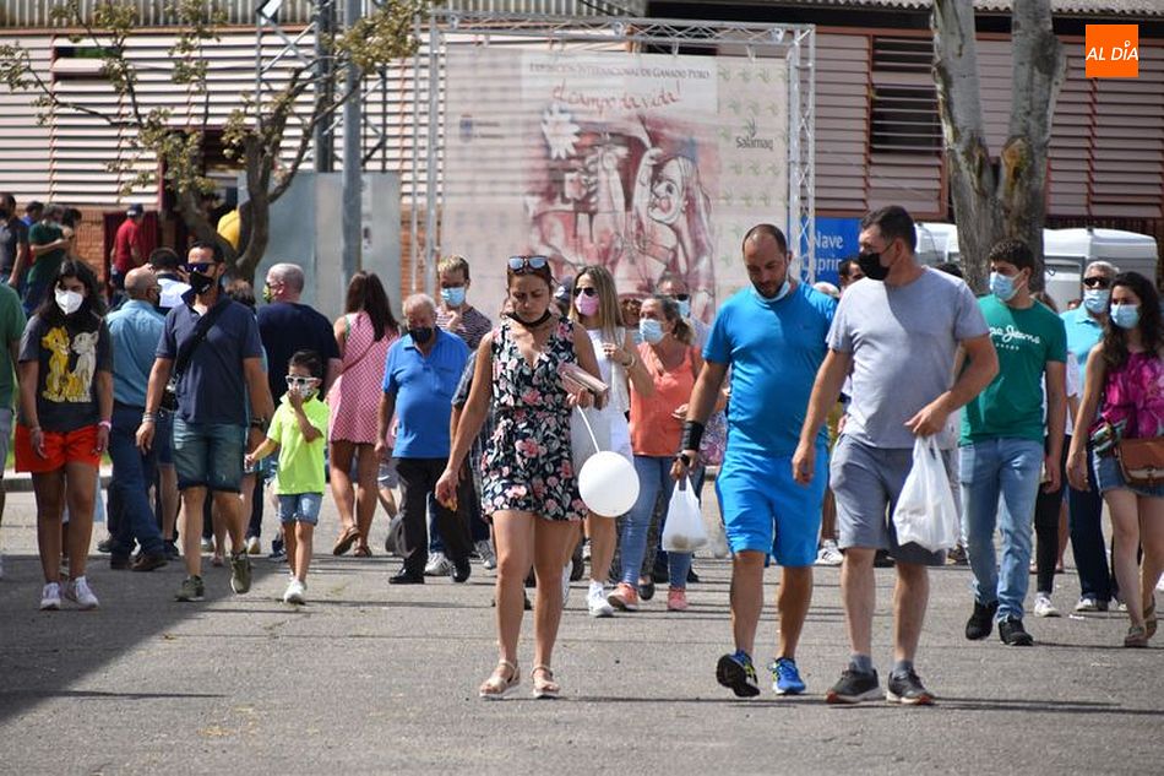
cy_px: 388
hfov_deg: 7.4
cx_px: 582
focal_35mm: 278
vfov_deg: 5.0
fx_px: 8970
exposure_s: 1/800
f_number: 7.1
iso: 200
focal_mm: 185
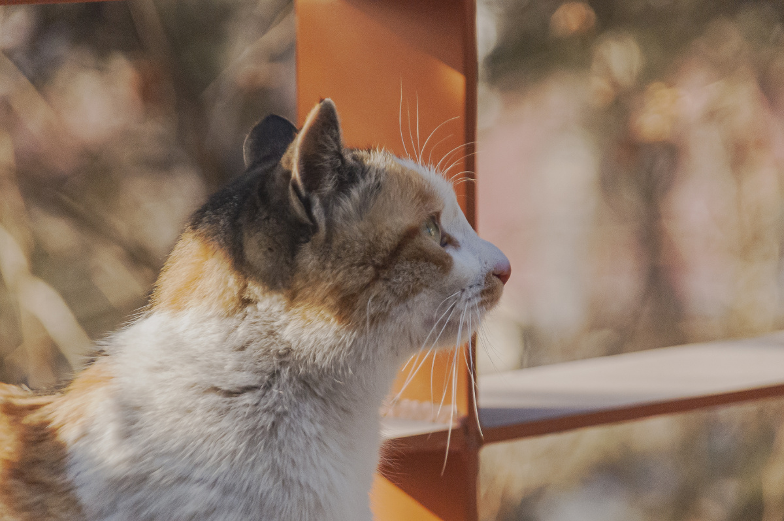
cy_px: 260
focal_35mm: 300
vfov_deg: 4.6
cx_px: 392
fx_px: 6528
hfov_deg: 6.9
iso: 1400
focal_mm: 200
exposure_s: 1/500
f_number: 6.3
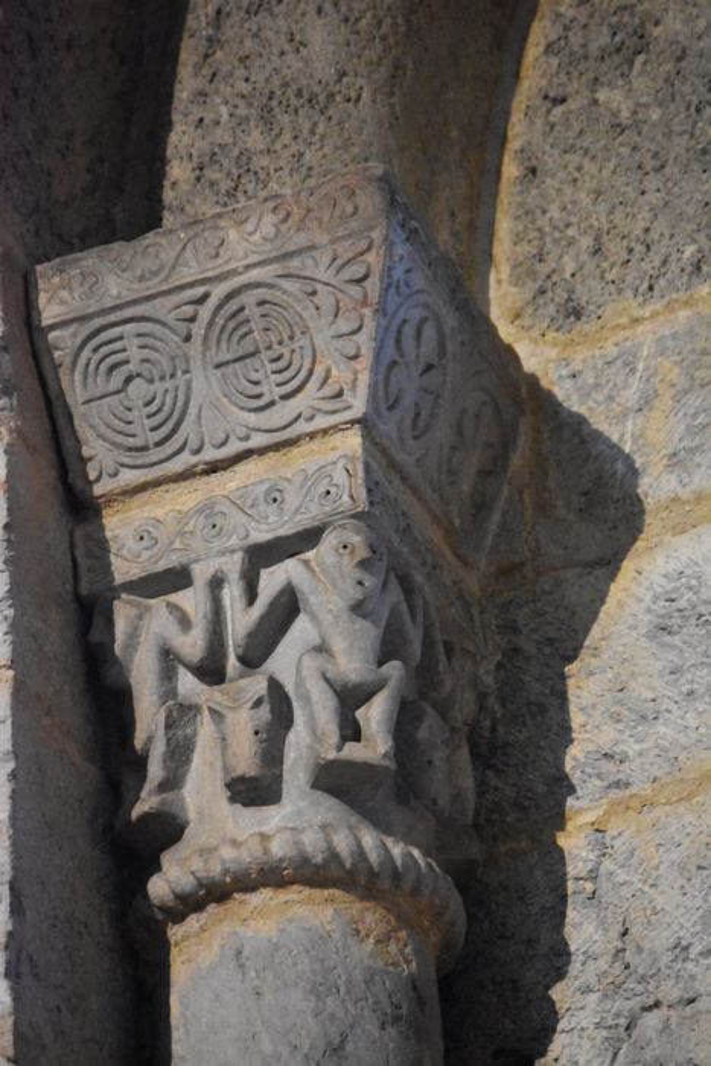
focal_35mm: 202
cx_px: 356
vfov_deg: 10.2
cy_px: 533
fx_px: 5996
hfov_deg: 6.8
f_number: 5
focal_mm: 135
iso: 12800
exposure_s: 1/60
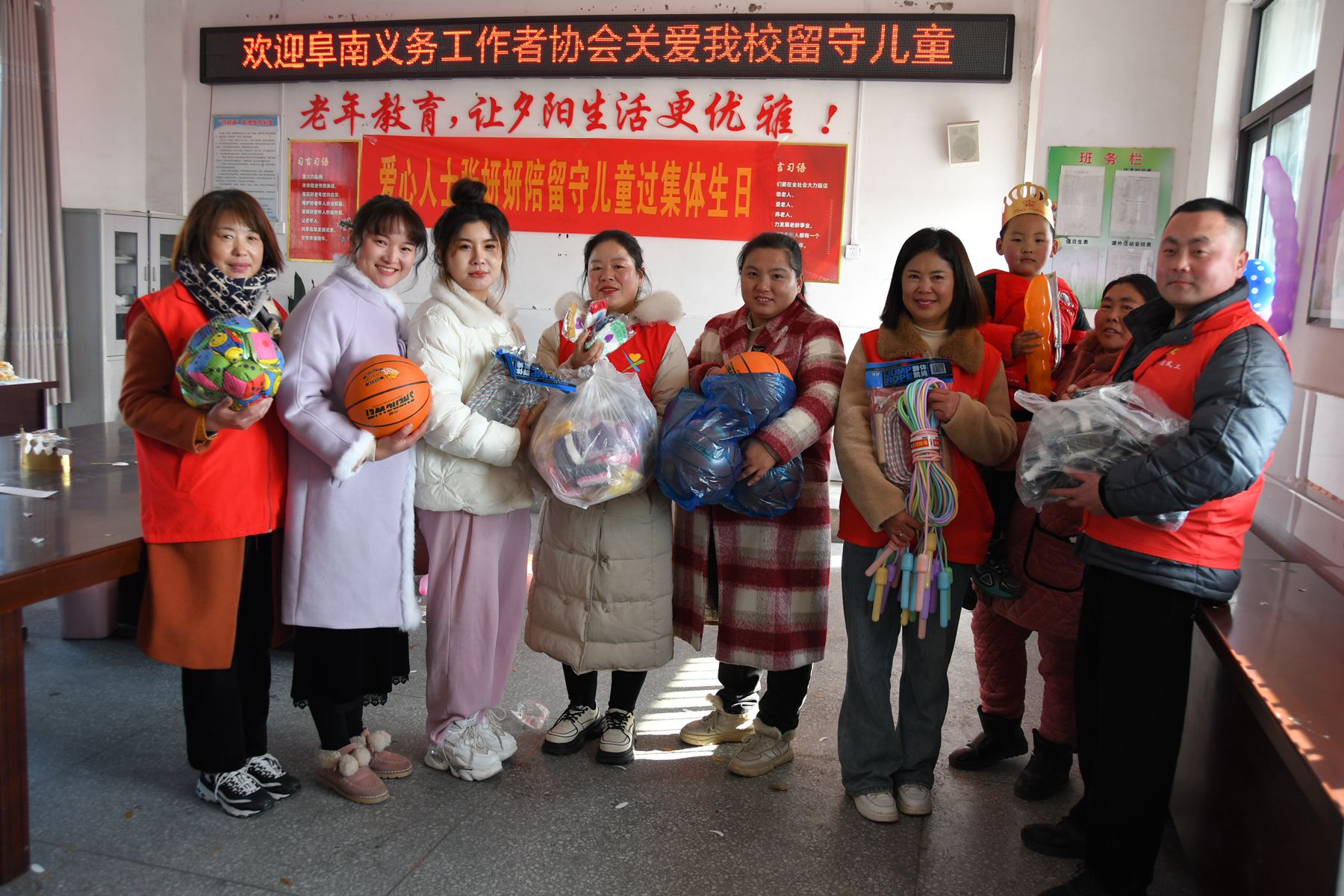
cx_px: 672
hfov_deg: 61.9
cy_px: 448
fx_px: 1120
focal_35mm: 30
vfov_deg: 43.6
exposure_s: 1/125
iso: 400
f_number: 4
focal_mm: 20
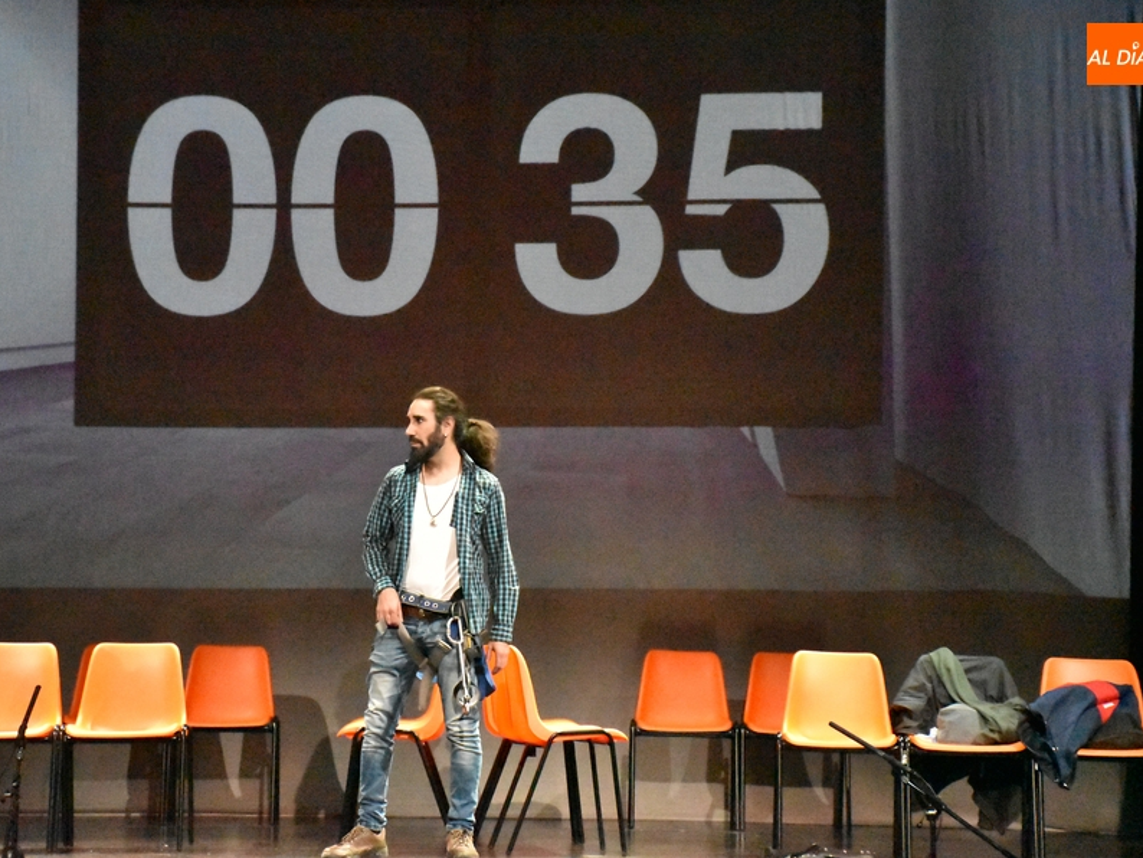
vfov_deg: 13.7
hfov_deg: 18.2
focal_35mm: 108
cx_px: 531
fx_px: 3567
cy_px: 428
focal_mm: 66
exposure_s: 1/125
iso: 25600
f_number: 5
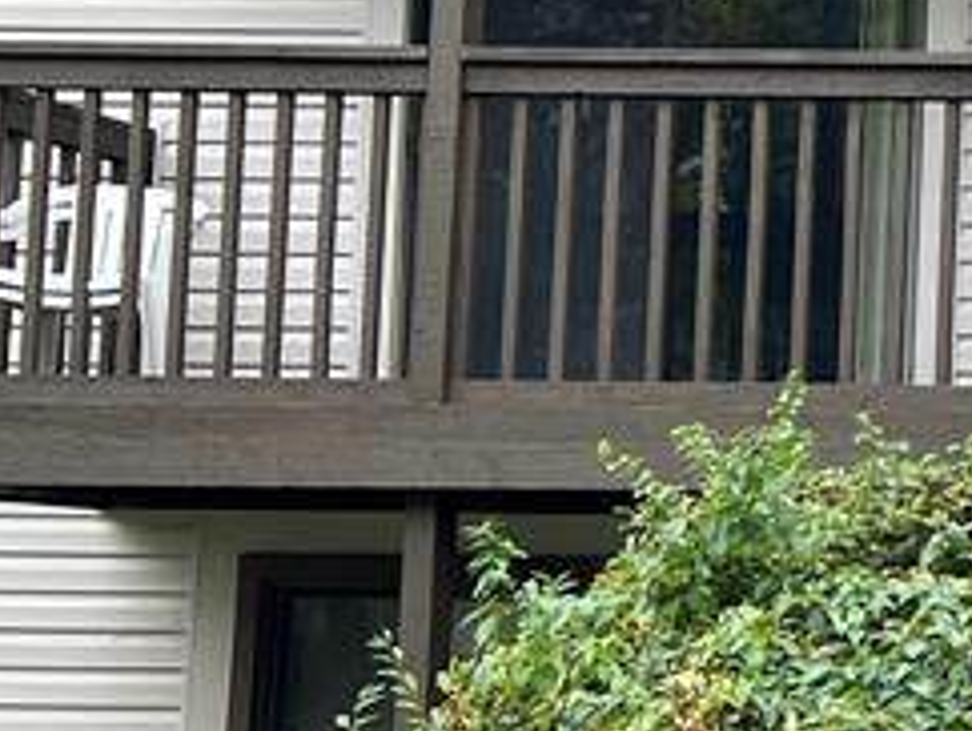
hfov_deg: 14.8
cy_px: 426
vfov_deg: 13.5
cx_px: 1916
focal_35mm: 110
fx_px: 3092
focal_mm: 5.7
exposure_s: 1/121
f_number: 1.5
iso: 50
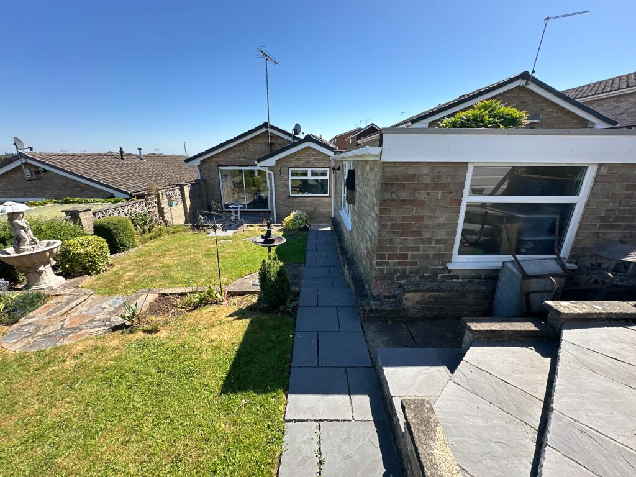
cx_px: 318
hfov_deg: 102.1
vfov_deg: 85.7
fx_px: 257
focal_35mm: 14
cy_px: 238
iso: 40
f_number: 2.2
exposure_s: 1/615
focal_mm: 2.22
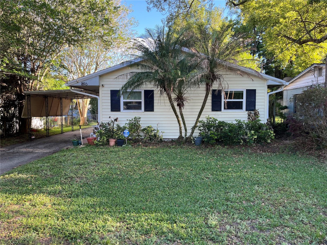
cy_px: 122
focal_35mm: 26
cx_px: 164
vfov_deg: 53.1
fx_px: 246
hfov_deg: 67.3
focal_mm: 5.1
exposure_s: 1/226
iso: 50
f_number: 1.6
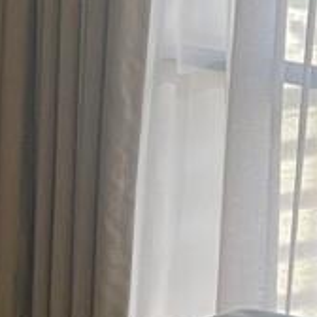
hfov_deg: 7.8
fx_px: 2269
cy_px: 285
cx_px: -164
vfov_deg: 8.0
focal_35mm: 219
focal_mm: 4.2
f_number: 1.6
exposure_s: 1/60
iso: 125
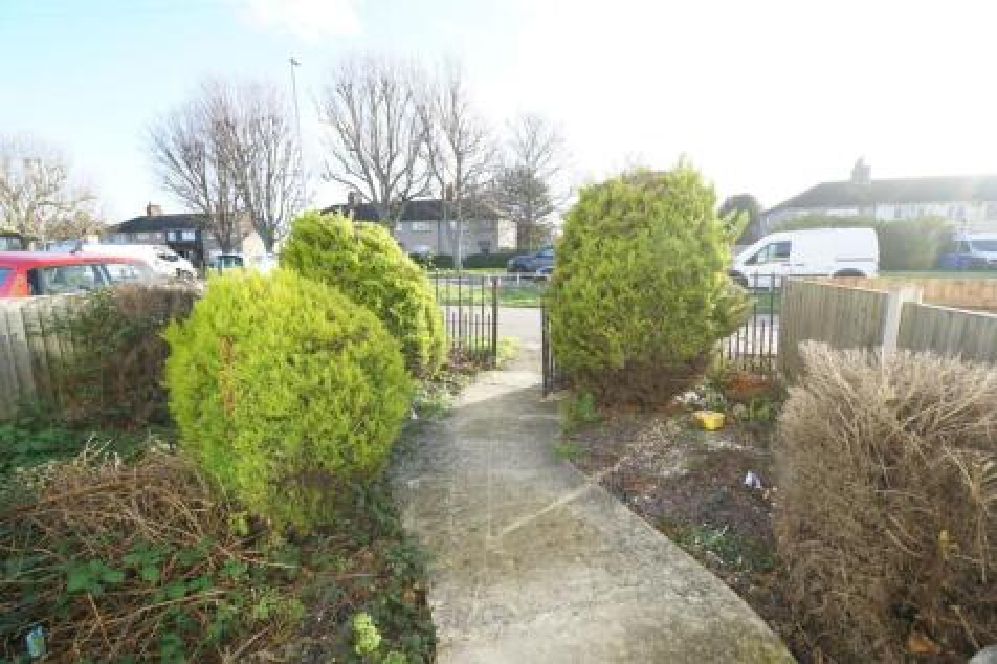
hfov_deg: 96.8
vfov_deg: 73.7
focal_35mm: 16
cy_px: 332
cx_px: 498
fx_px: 443
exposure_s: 1/400
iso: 500
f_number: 5.6
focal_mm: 16
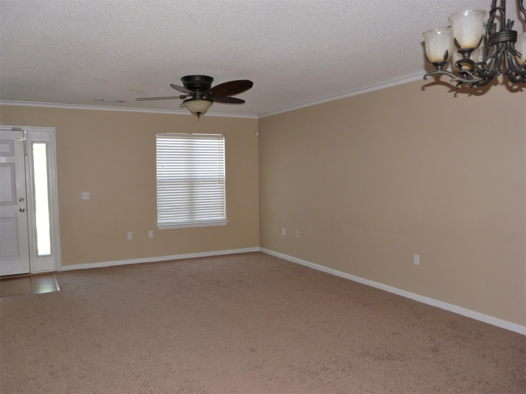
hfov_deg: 63.4
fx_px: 425
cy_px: 197
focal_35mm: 28
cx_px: 263
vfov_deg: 49.7
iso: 125
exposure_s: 1/30
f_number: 2.8
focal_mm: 4.6
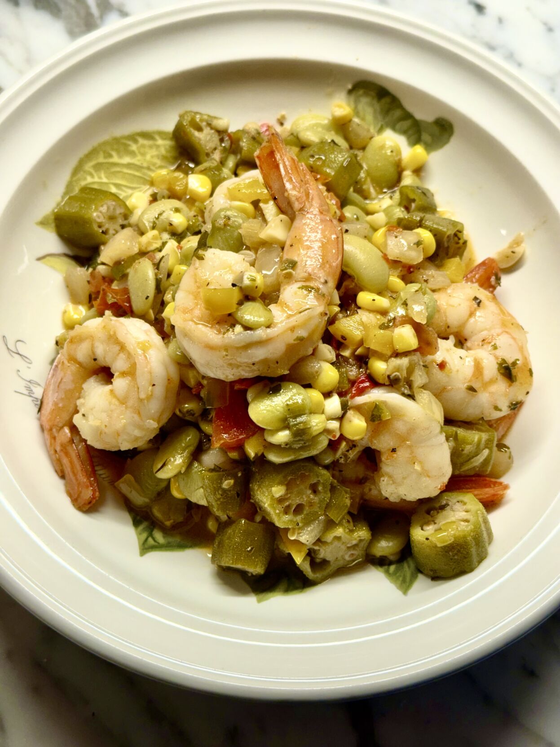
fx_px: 1035
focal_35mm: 48
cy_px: 374
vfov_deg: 39.7
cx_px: 280
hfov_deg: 30.3
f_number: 1.78
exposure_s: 1/60
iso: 50
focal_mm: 6.76
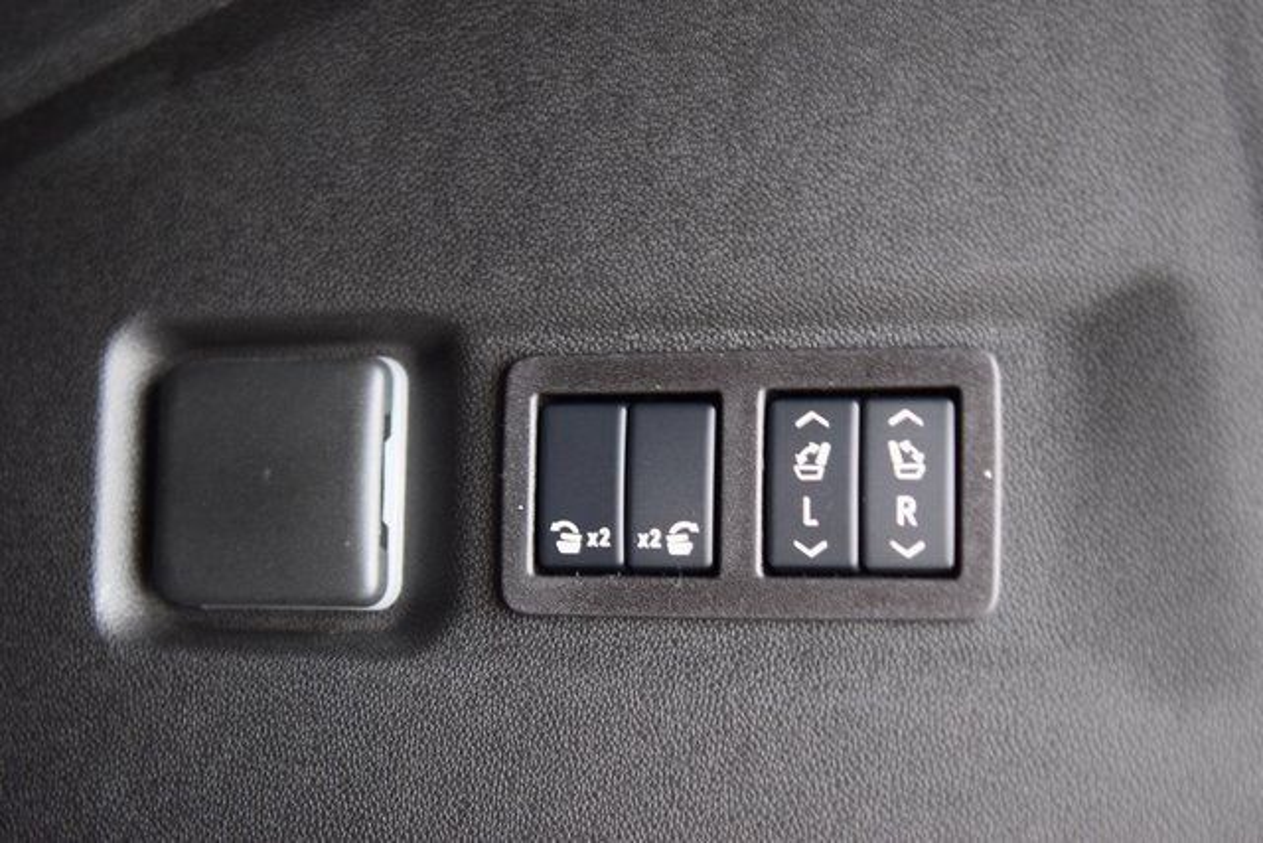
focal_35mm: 69
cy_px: 422
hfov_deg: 29.2
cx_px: 632
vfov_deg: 19.7
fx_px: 2421
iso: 1600
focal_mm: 46
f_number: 2.8
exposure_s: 1/2
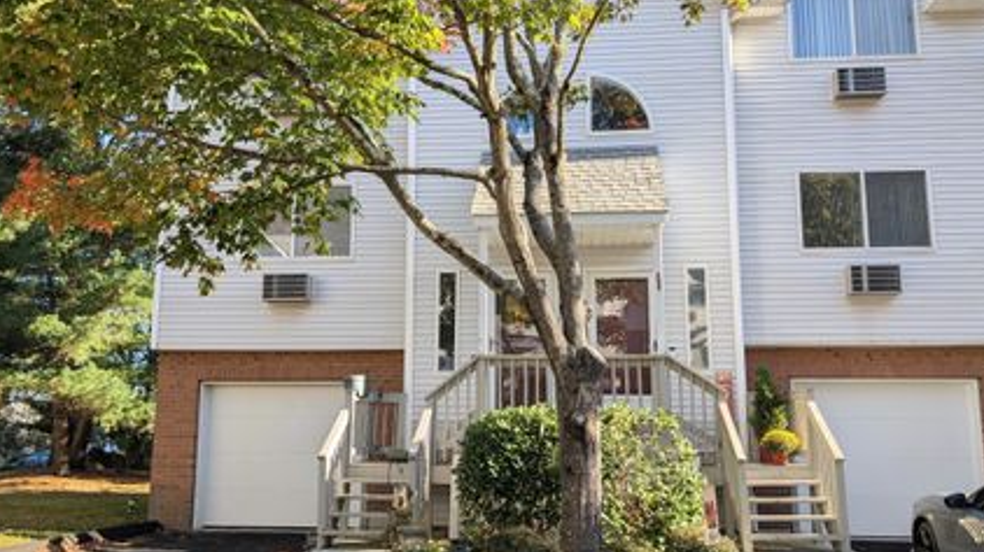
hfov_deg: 62.6
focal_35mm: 31
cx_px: 501
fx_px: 809
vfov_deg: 37.7
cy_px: 286
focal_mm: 6.9
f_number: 1.68
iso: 22
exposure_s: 1/319
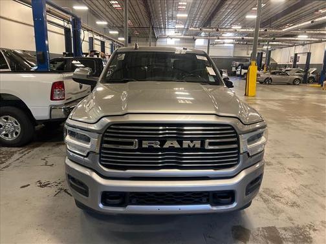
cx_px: 163
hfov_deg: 67.3
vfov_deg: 53.1
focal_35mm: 26
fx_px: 245
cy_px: 122
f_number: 1.5
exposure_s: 1/60
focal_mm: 5.7
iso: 160
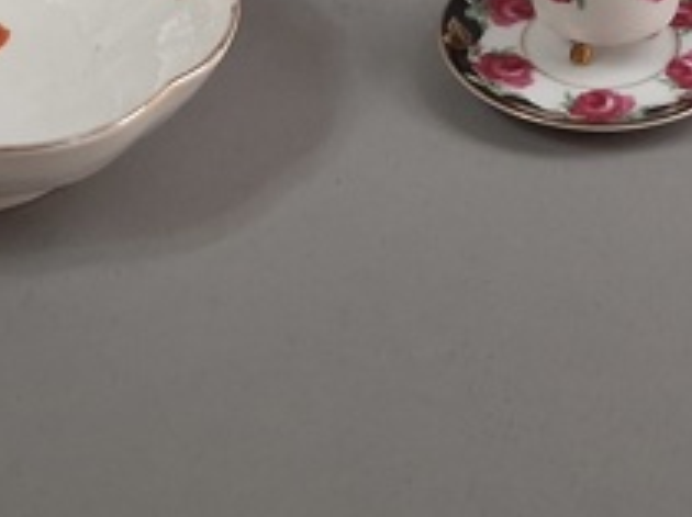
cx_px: 623
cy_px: -366
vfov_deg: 13.2
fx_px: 2057
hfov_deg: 18.8
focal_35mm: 103
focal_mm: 4
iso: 320
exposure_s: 1/100
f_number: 1.8
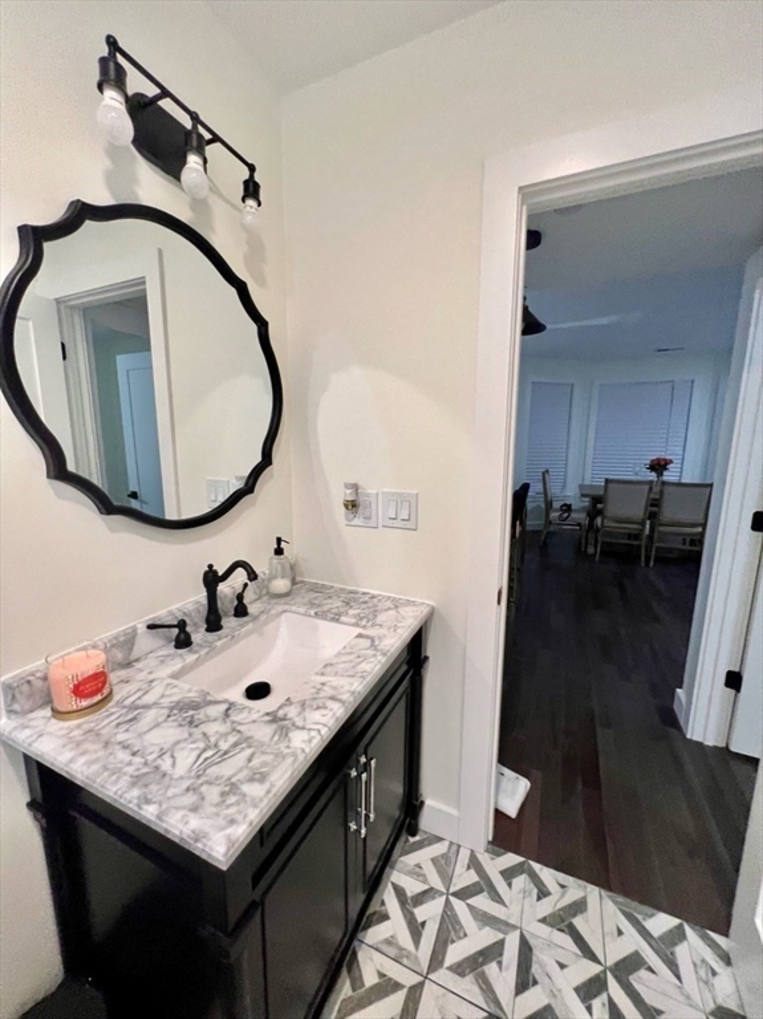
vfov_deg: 106.2
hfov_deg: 89.9
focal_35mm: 13
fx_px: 382
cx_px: 382
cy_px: 510
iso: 160
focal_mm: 1.57
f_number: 1.8
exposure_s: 1/120
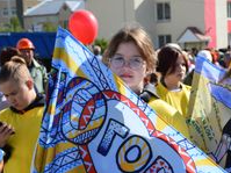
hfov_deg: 16.7
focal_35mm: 116
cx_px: 214
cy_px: 154
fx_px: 774
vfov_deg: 12.7
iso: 400
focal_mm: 40
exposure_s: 1/1600
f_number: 6.3
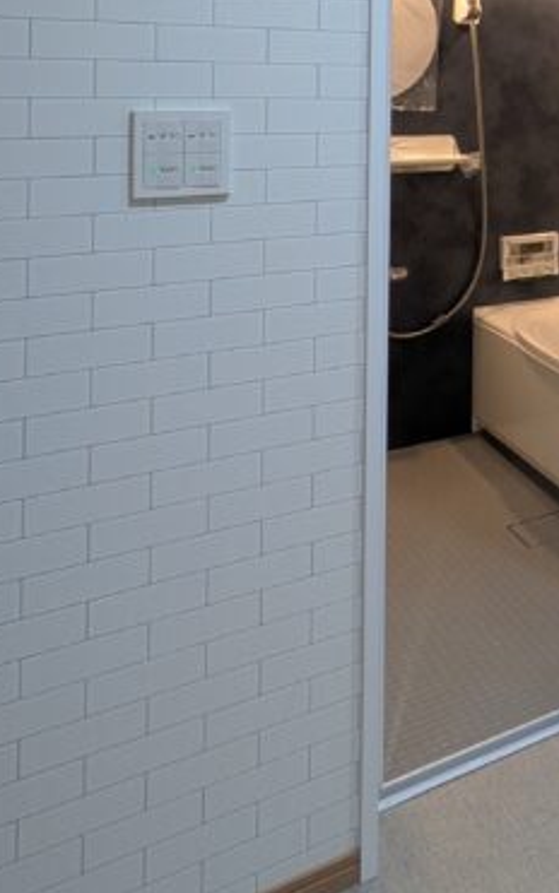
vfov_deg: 44.9
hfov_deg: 25.3
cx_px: 811
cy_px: 96
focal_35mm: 40
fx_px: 975
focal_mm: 1.83
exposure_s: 1/24
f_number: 2.2
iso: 131
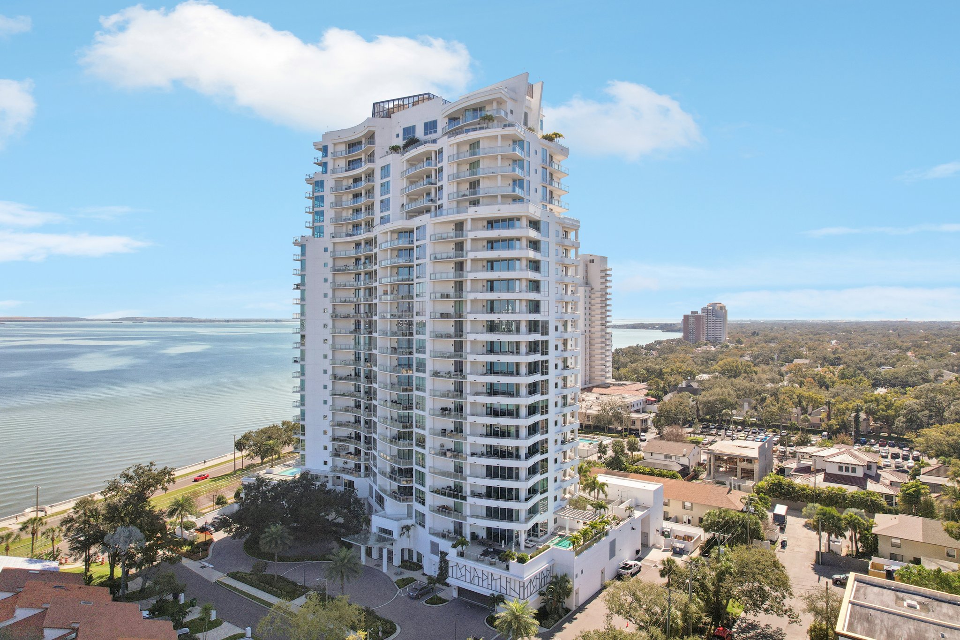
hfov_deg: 78.6
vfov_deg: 57.2
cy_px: 320
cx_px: 480
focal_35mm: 22
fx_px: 587
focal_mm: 8.38
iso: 150
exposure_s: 1/3200
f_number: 2.8
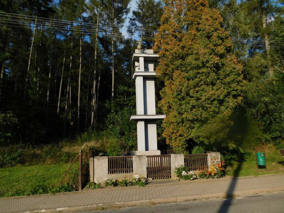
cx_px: 142
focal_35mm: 28
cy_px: 106
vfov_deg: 49.7
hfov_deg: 63.4
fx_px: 230
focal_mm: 4.9
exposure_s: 1/400
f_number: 6.4
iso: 125
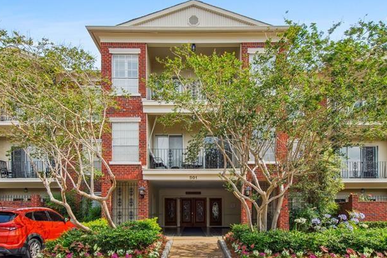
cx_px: 196
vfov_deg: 60.6
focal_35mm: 21
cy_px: 124
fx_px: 221
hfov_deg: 82.5
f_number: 11
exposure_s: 1/125
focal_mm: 13
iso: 200
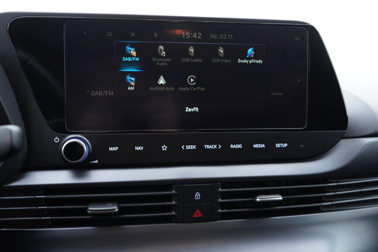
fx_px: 378
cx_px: 189
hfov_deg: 53.1
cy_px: 126
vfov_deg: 36.9
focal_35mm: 36
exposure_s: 1/40
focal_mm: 24
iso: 320
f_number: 2.8
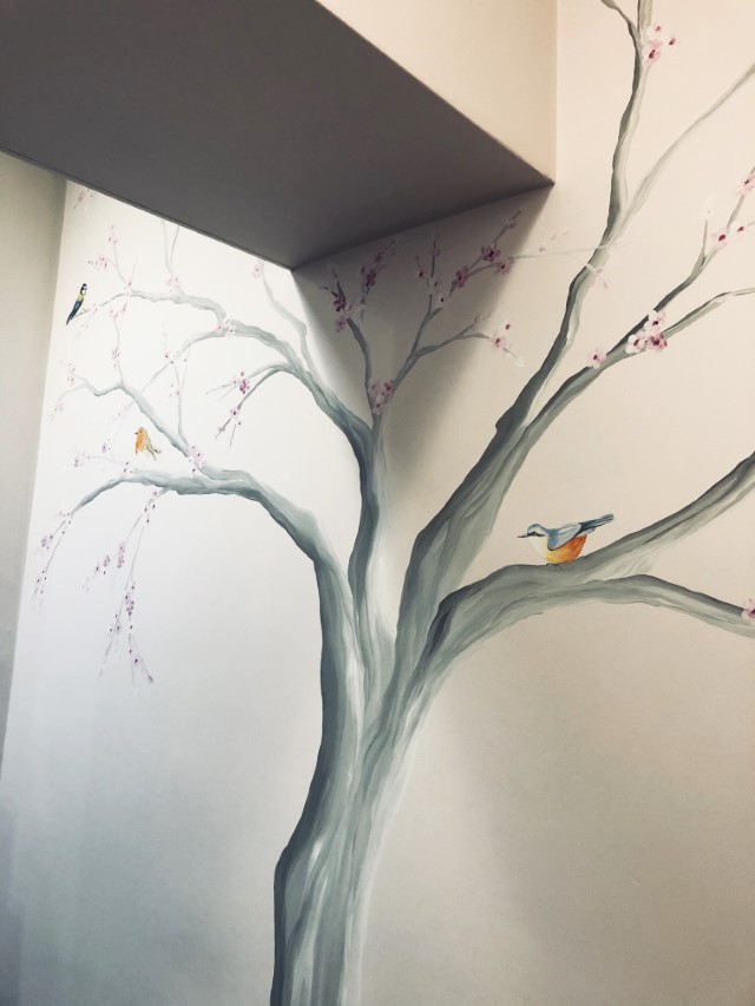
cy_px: 503
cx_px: 378
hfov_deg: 49.8
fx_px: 814
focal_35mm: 28
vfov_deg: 63.4
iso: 50
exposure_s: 1/17
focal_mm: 3.99
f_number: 1.8
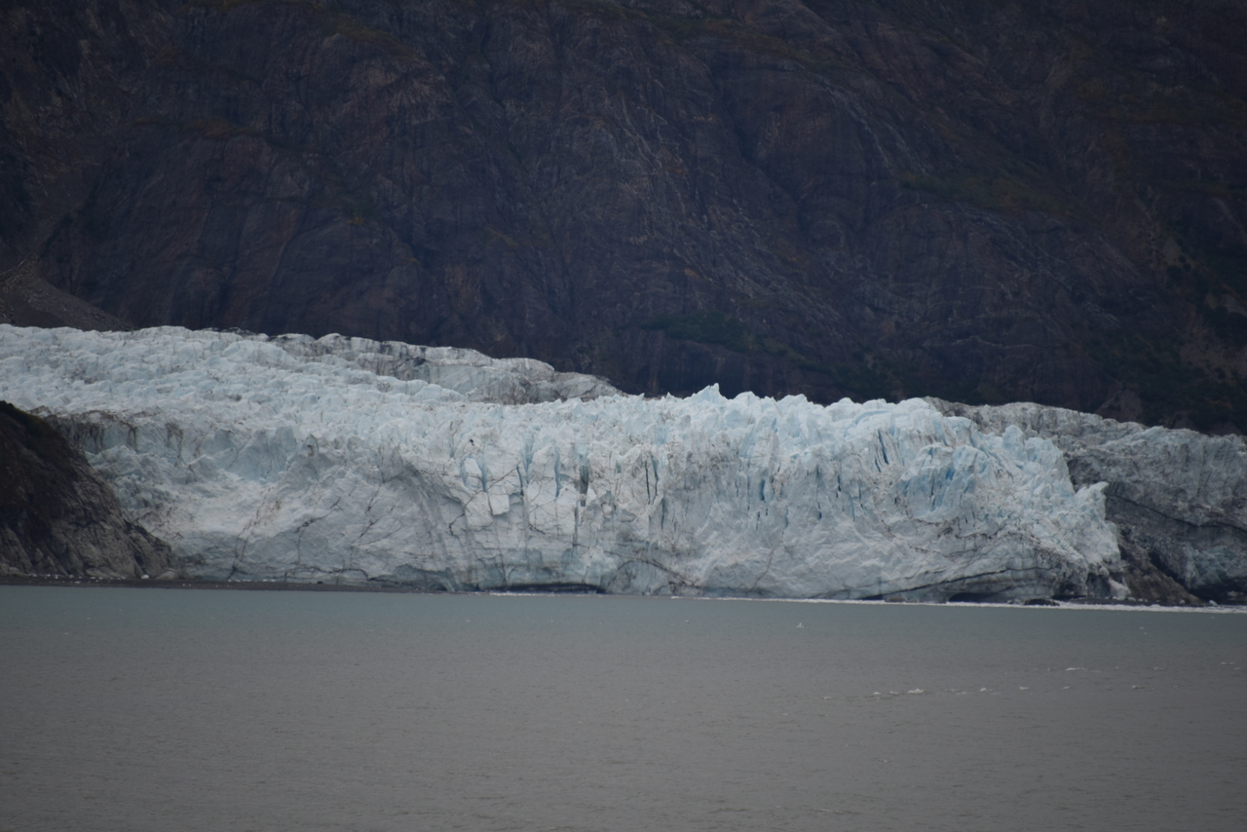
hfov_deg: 6.9
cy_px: 416
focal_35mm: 300
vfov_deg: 4.6
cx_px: 624
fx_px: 10393
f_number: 5.6
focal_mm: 300
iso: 220
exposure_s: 1/640
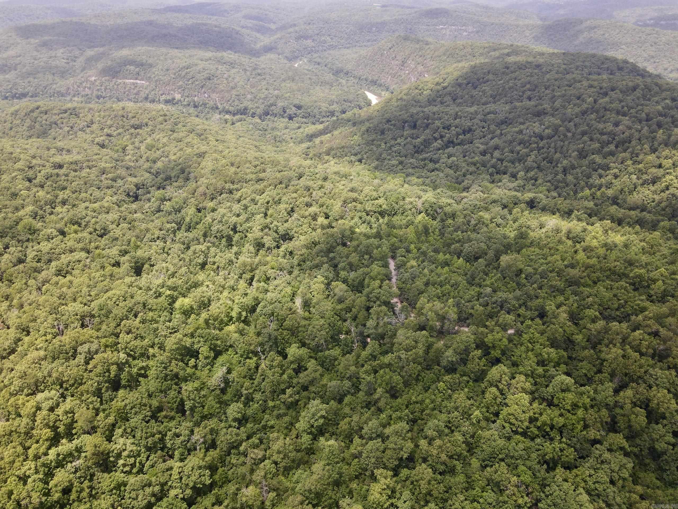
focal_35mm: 24
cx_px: 339
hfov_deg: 71.6
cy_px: 254
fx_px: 470
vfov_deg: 56.8
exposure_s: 1/15
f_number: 2.8
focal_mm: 4.5
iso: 370
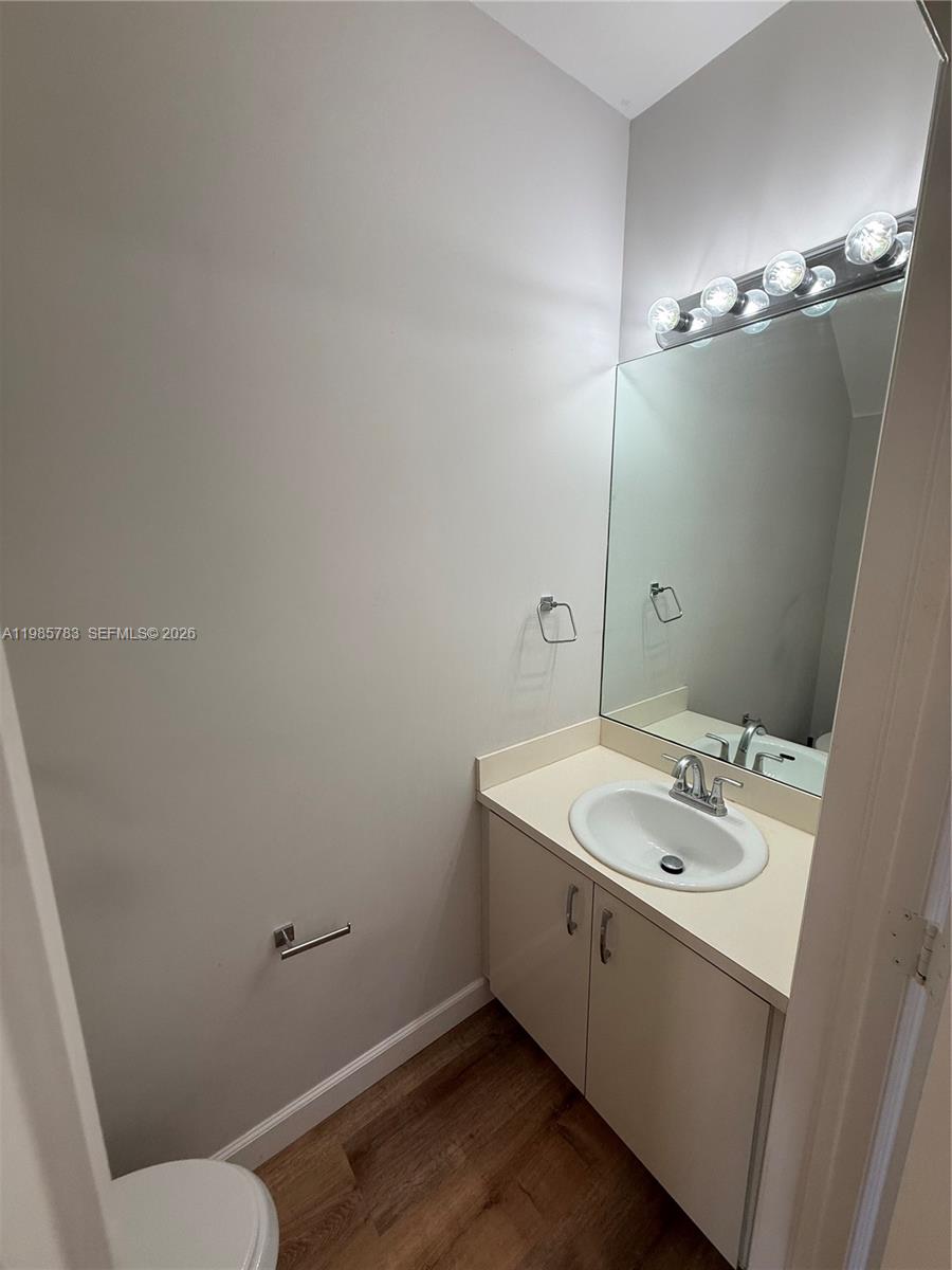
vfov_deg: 102.1
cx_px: 476
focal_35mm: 14
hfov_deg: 85.7
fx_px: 513
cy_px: 635
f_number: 2.2
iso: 100
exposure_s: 1/120
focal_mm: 2.22
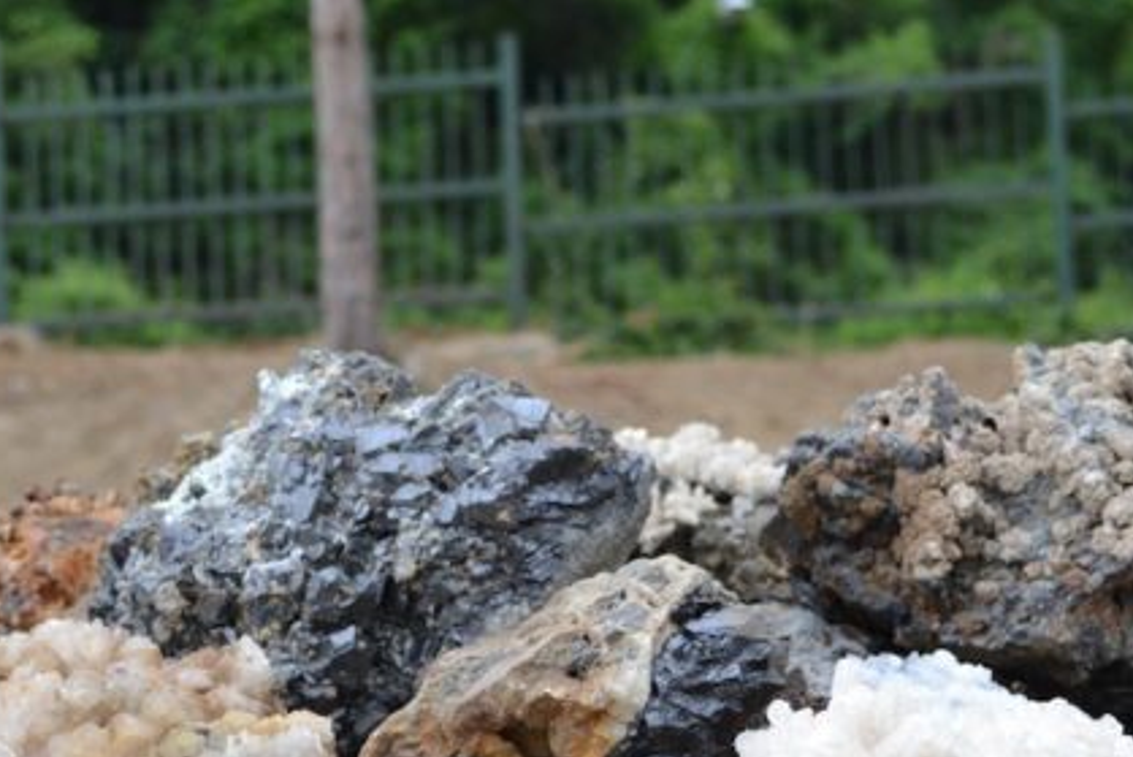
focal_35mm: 103
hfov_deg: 19.8
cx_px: 485
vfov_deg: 13.2
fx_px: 3243
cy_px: 707
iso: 220
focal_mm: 28
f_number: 5.6
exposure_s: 1/125
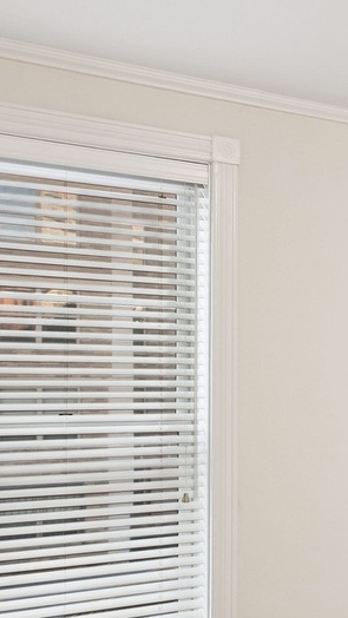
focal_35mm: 55
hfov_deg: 18.4
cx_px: 578
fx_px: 902
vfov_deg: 37.6
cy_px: 388
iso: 500
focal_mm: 17
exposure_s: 1/10
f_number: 8
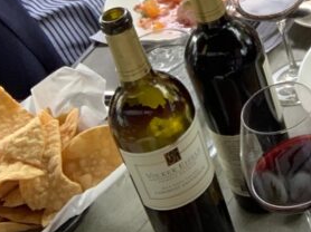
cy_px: -151
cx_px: 420
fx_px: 1059
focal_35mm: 118
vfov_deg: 11.8
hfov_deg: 15.8
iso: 50
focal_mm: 2.87
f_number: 2.2
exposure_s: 1/121
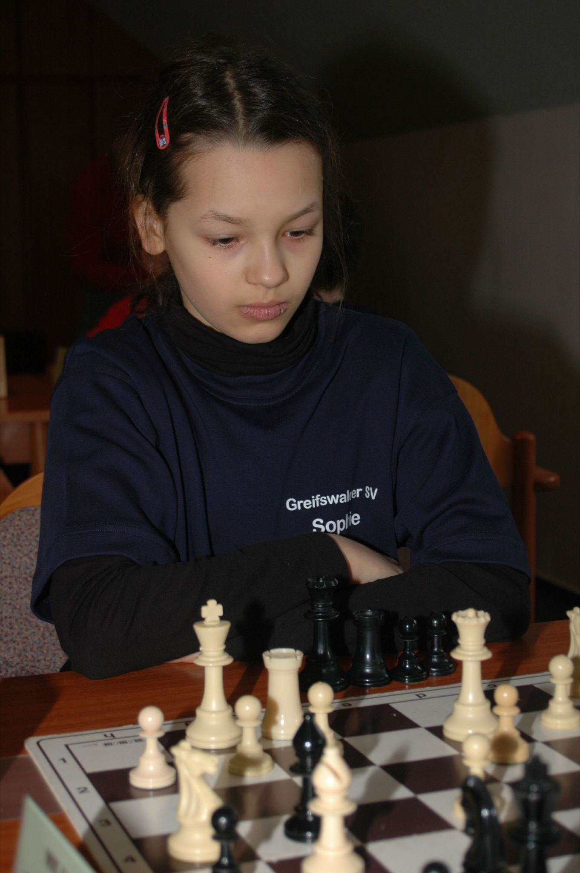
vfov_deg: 29.9
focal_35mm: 68
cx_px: 290
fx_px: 1634
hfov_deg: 20.1
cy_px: 436
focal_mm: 45
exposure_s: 1/60
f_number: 5.6
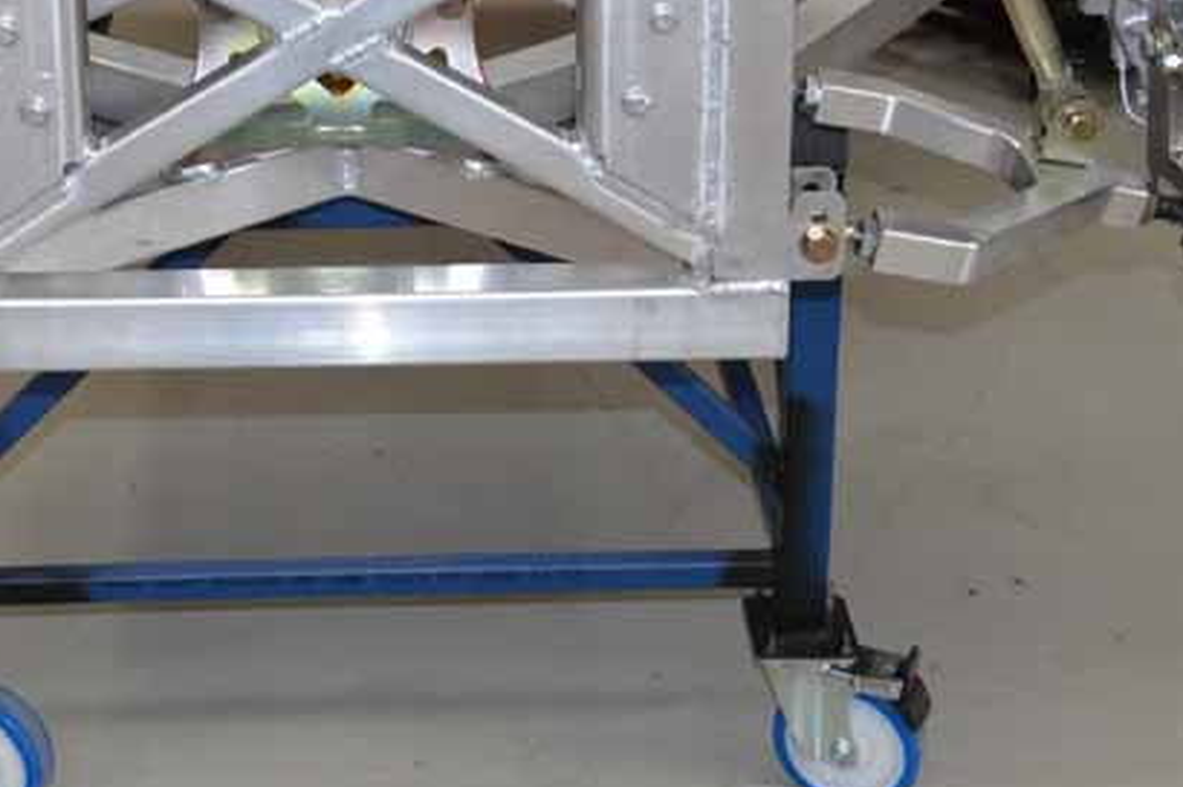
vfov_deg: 15.3
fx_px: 2889
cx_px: 321
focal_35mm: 88
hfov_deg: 23.0
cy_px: 49
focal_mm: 30
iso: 450
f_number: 4.2
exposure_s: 1/60
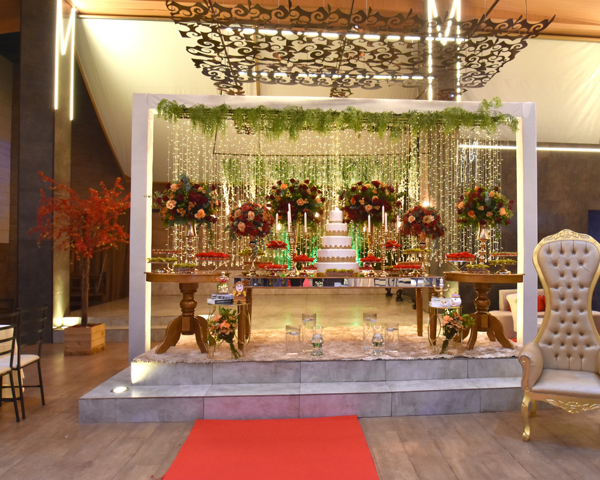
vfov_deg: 56.8
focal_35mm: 25
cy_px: 229
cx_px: 346
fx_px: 444
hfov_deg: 67.7
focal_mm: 14
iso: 1000
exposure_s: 1/80
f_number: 5
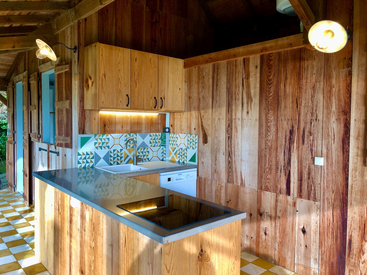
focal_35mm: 28
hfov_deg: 63.4
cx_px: 184
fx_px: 297
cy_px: 138
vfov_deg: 49.7
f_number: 1.8
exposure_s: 1/33
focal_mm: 4
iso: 25
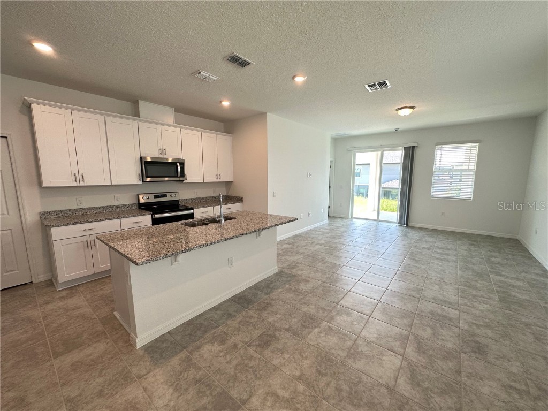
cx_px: 274
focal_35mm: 14
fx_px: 222
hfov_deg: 102.1
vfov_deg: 85.7
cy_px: 206
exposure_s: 1/120
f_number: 2.2
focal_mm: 2.22
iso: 125
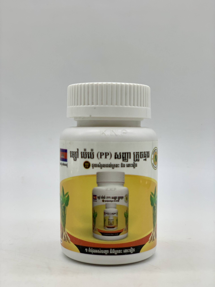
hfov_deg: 28.0
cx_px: 108
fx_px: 431
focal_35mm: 52
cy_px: 144
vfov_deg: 36.8
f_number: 2.4
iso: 16
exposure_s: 1/136
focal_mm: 6
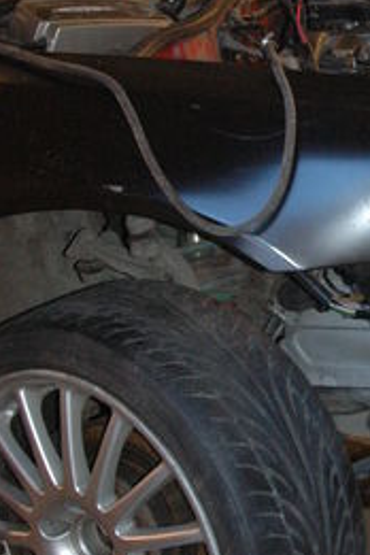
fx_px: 1588
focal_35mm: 103
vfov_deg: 19.6
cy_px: 111
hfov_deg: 13.1
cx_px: 381
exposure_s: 1/60
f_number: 4.5
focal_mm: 28
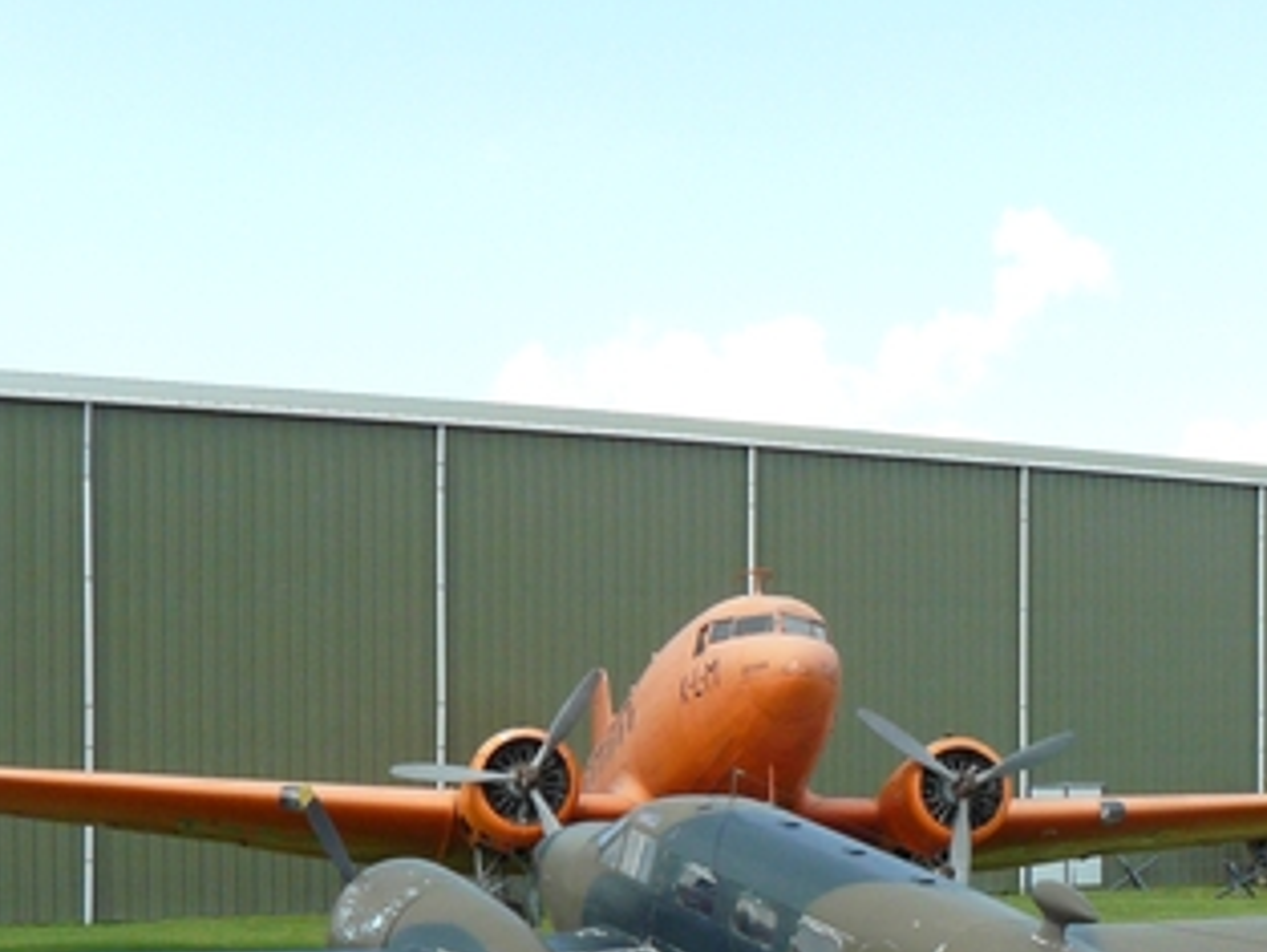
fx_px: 2526
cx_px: 915
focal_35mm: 69
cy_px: 863
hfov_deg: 27.8
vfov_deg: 20.9
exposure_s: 1/320
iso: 200
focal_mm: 6
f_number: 5.6
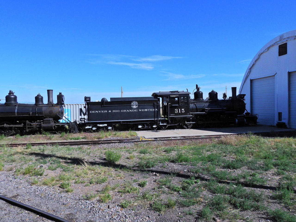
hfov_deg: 71.6
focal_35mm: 24
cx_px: 148
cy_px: 111
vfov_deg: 56.8
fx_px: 205
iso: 100
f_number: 3.5
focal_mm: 4.3
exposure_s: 1/1600
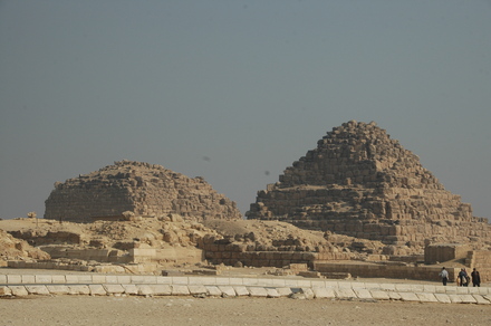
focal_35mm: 90
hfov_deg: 22.7
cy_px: 163
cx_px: 246
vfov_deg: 15.1
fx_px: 1226
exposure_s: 1/640
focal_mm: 60
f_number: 13
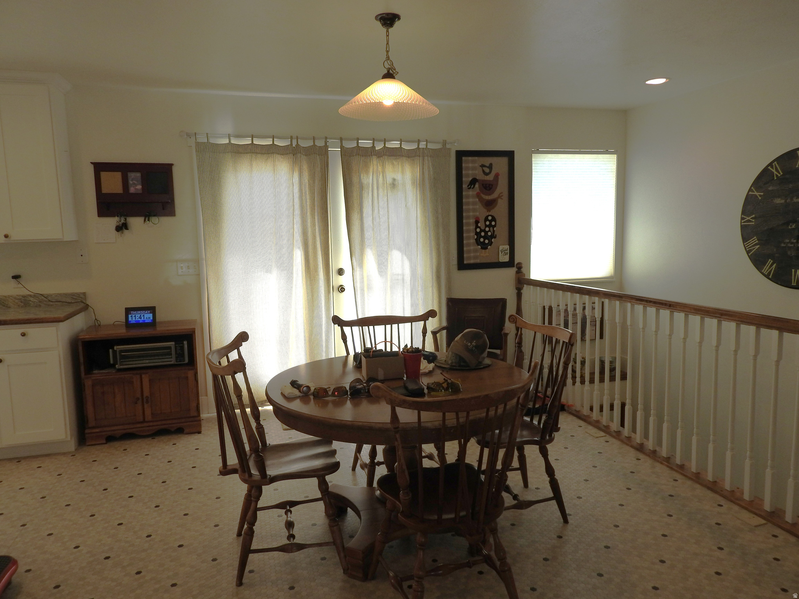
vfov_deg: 56.8
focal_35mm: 24
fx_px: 554
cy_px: 300
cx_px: 400
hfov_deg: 71.6
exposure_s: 1/125
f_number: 3.3
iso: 100
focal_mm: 4.3
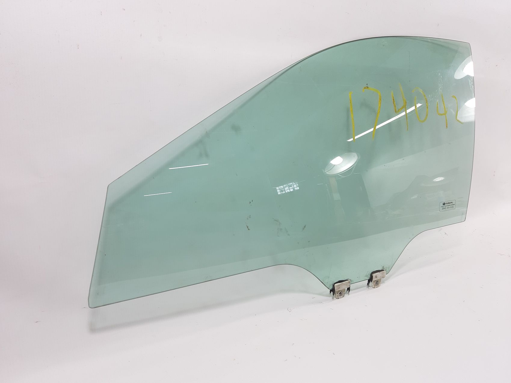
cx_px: 256
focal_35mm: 27
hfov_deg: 65.3
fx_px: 399
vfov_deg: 51.3
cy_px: 192
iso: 40
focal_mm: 3.93
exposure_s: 1/50
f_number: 1.7
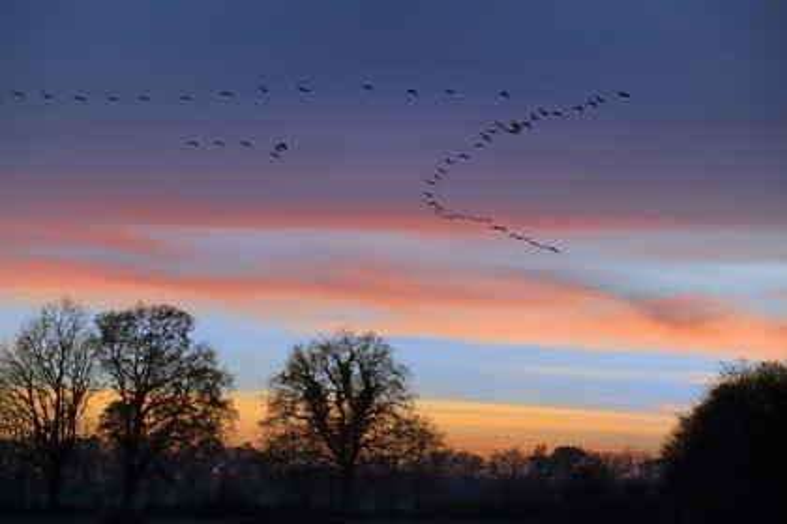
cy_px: 262
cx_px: 394
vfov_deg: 11.4
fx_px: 2623
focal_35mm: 120
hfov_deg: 17.1
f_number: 5.6
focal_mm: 120
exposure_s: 1/250
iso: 1600
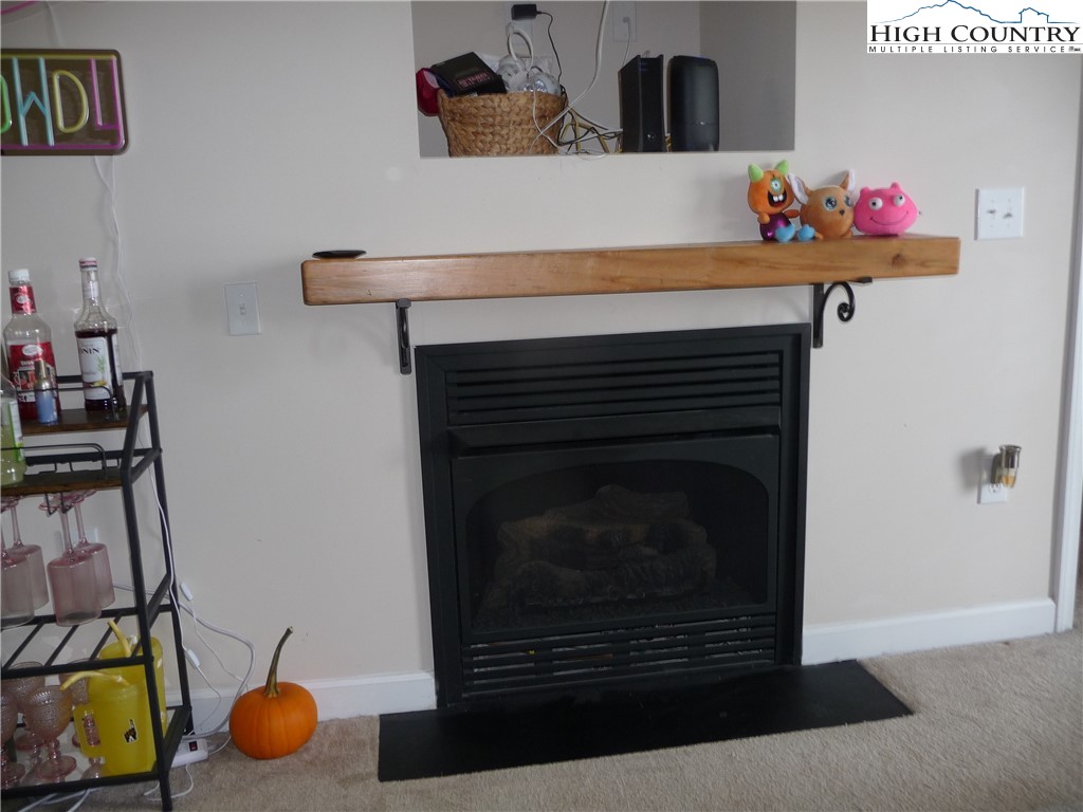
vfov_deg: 49.7
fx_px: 876
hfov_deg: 63.4
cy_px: 406
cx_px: 542
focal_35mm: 28
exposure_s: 1/8
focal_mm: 4.7
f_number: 3.3
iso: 100
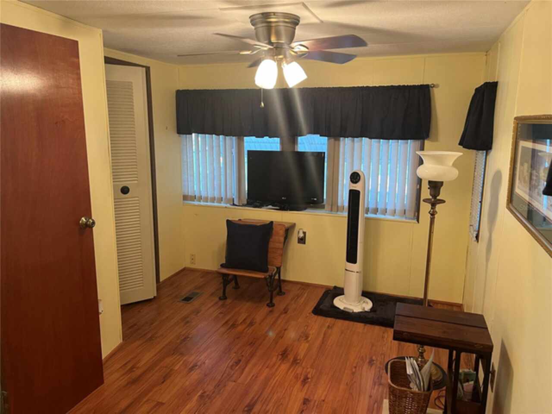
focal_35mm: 26
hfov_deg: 67.3
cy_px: 207
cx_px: 276
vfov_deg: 53.1
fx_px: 415
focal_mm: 5.1
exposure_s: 1/60
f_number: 1.6
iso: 200
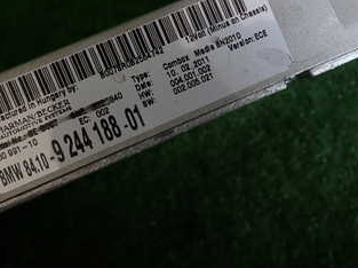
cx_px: 213
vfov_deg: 29.9
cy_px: 82
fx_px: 496
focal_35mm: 48
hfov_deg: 39.5
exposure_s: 1/100
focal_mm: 4.5
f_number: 2
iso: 100
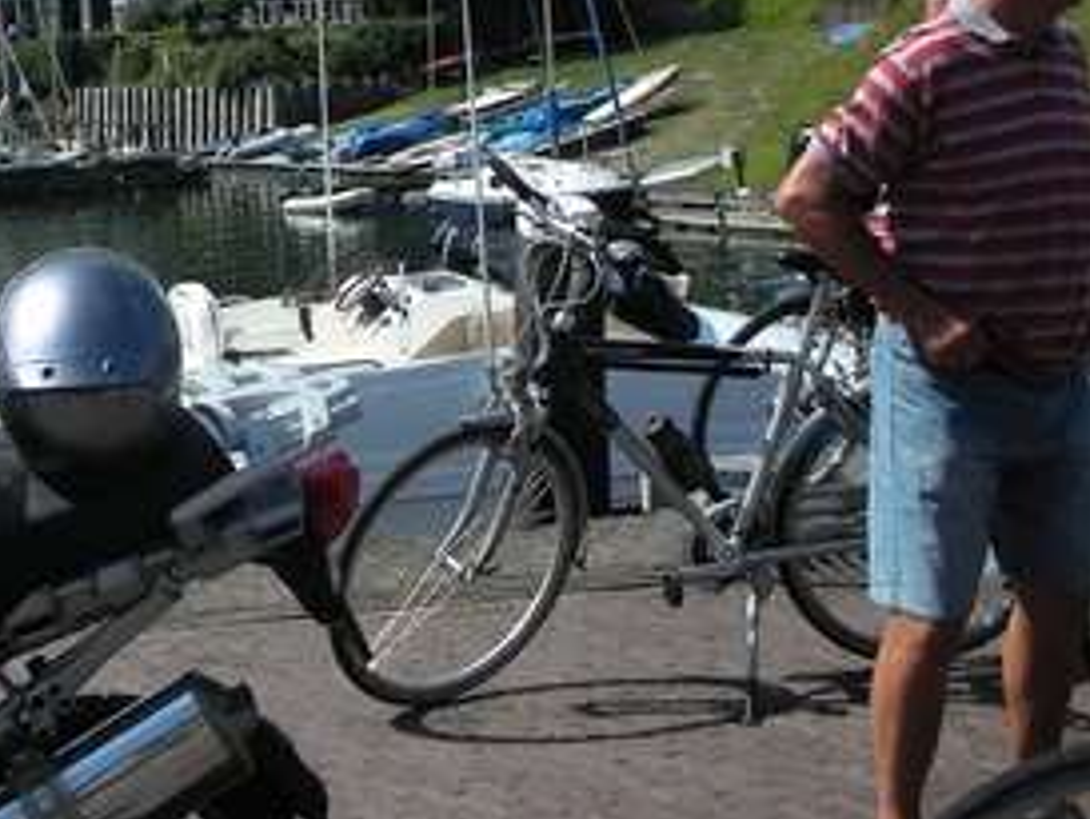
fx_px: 2426
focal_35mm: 77
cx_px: 60
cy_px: 28
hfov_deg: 24.4
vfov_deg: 18.7
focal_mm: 5.8
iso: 50
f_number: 8.5
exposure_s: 1/103
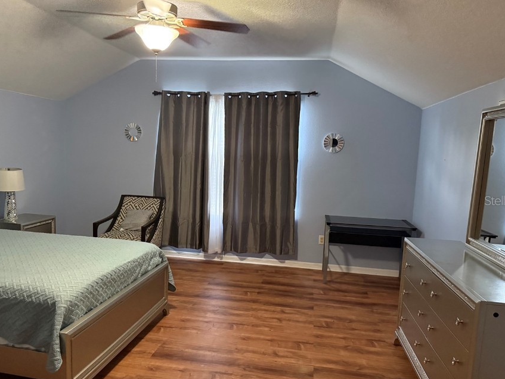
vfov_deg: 48.2
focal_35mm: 29
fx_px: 423
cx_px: 236
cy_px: 200
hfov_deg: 61.6
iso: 800
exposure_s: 1/40
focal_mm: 6.76
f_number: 1.78
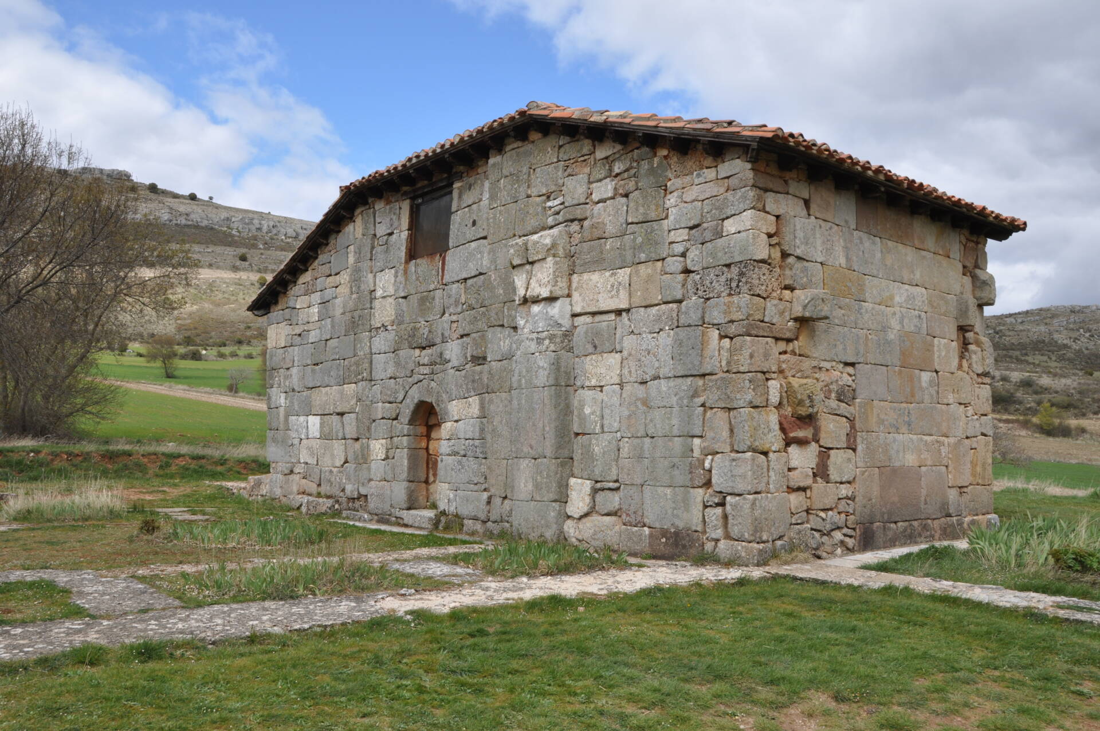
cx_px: 550
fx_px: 915
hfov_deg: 62.0
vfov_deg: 43.5
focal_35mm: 30
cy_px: 366
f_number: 14
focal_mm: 20
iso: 200
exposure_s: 1/100
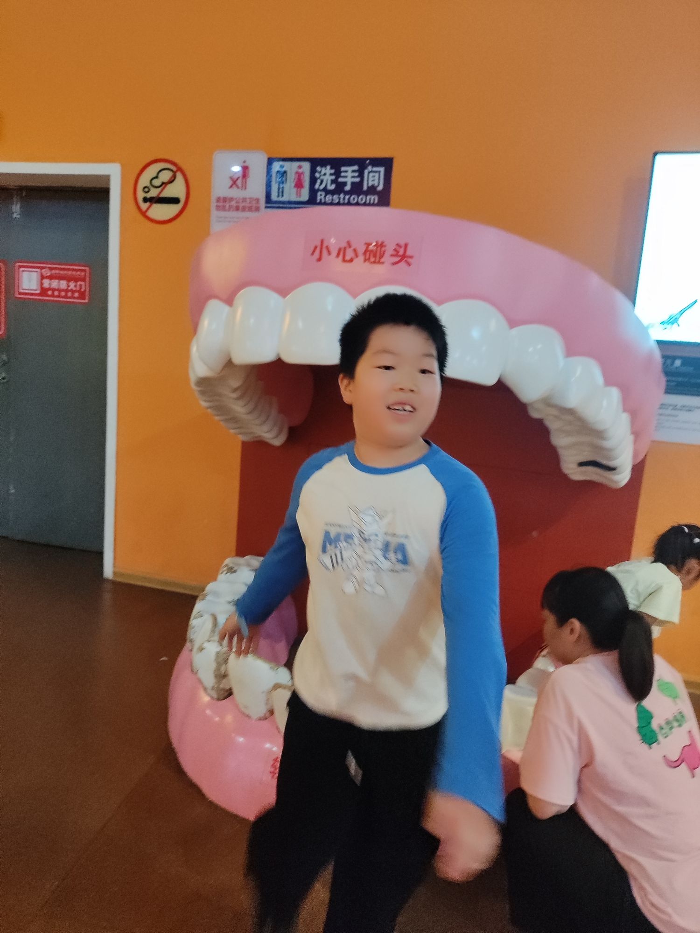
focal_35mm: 25
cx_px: 350
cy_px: 466
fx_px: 674
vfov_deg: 69.4
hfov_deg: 54.9
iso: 522
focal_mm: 4.71
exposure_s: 1/33
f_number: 1.79
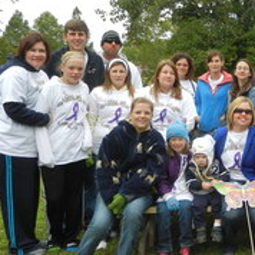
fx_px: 467
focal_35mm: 56
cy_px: 107
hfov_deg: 27.9
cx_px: 279
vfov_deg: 30.5
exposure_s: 1/400
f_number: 3.5
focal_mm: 4.5
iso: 160
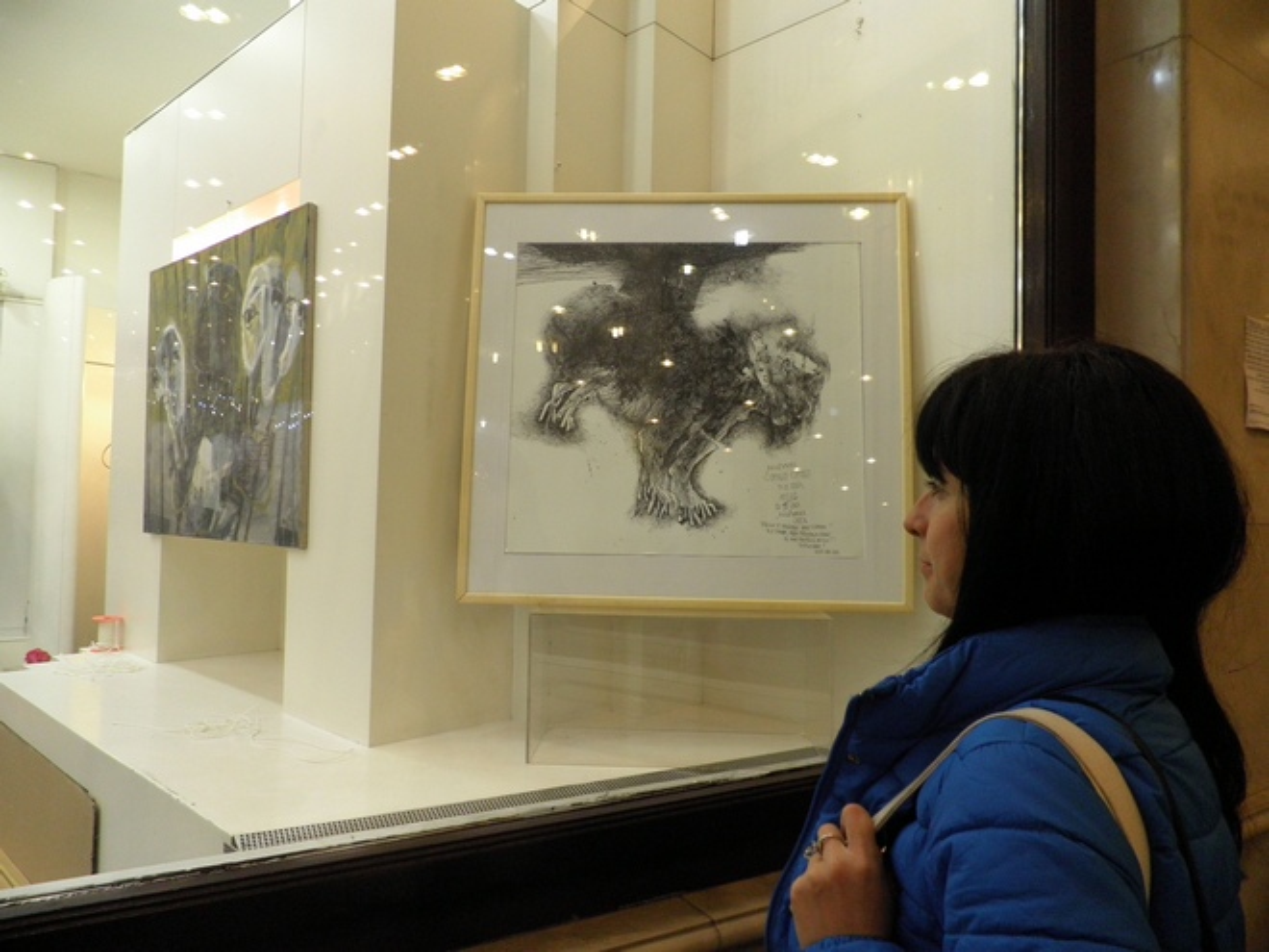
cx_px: 634
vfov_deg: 56.8
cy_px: 476
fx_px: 880
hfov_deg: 71.6
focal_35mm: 24
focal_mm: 4.3
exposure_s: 1/13
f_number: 3.3
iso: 160
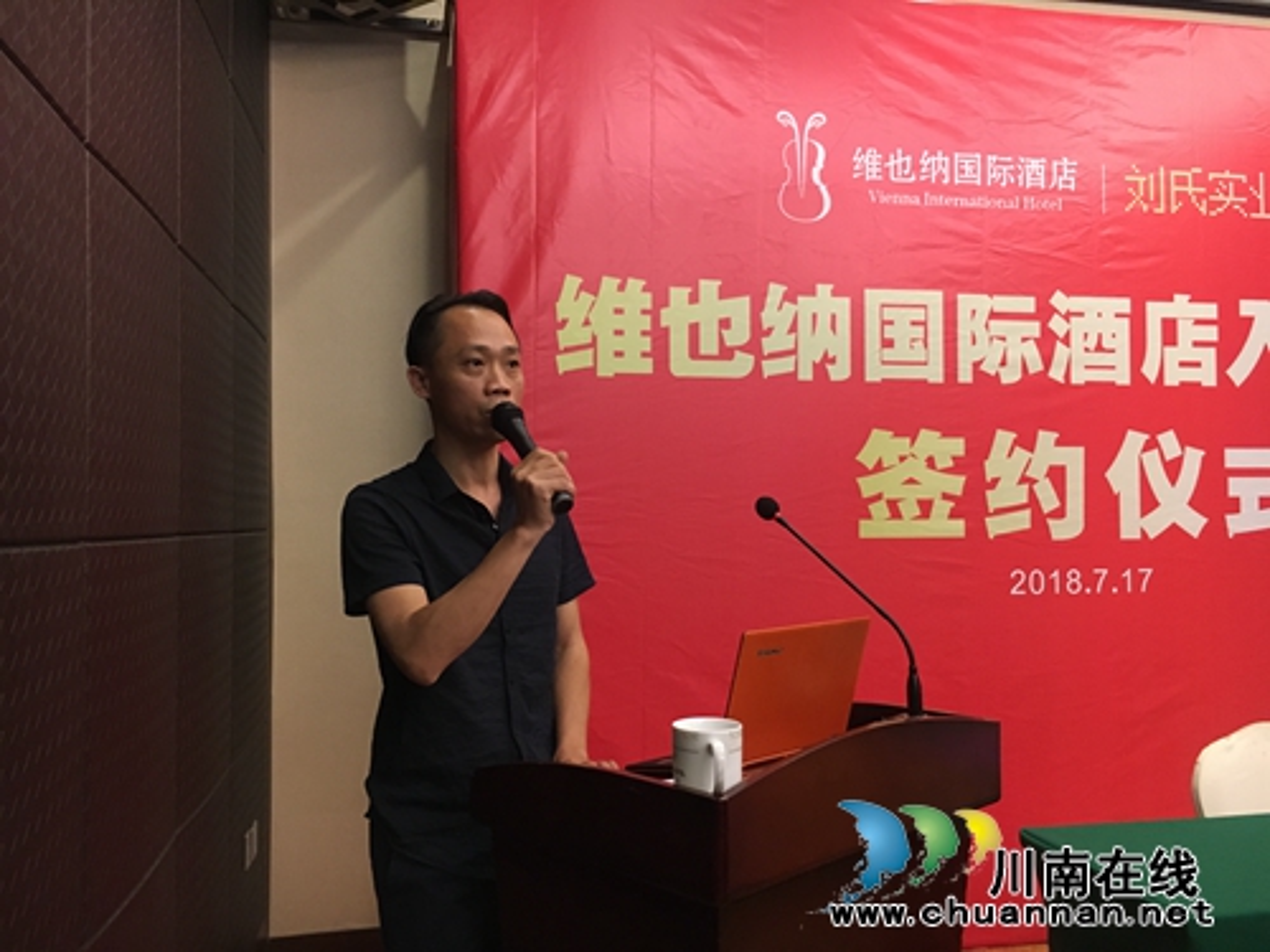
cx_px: 635
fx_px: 1064
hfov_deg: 61.7
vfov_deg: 48.2
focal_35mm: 29
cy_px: 476
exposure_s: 1/20
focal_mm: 4.15
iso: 200
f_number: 2.2
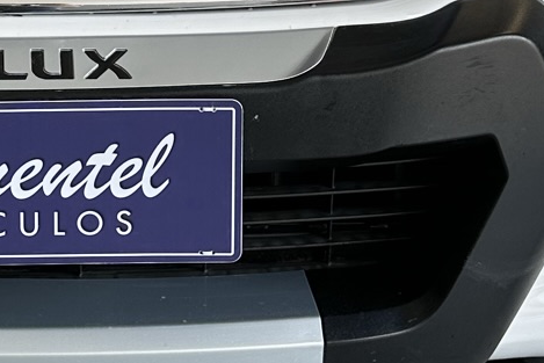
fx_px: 1648
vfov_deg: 12.2
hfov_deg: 18.3
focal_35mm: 109
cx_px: 12
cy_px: -121
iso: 80
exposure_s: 1/292
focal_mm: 6.86
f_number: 1.78
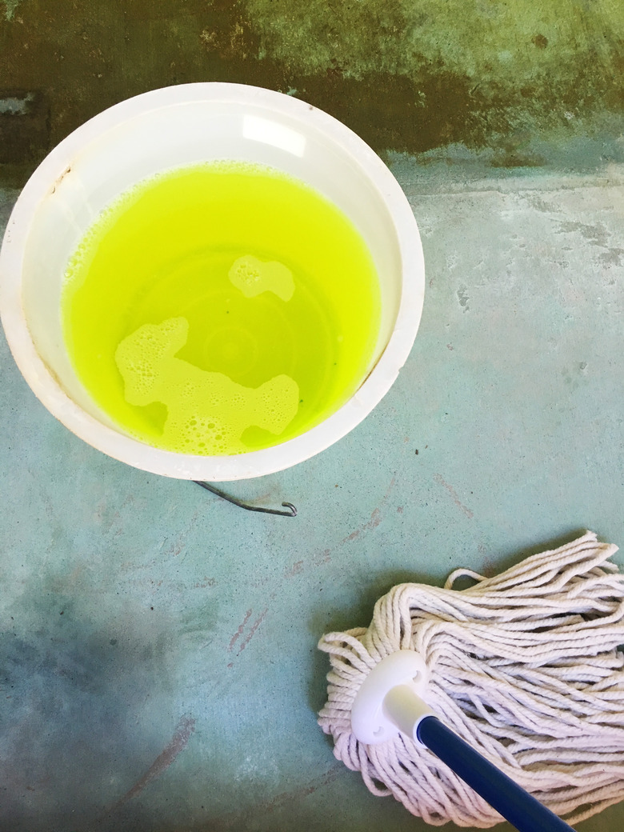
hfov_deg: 48.2
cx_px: 312
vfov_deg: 61.7
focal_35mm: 29
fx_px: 697
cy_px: 416
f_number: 2.2
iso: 40
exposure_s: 1/30
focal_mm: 4.15
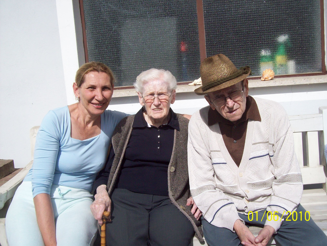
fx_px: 340
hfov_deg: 51.4
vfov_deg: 39.7
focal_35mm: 36
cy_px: 123
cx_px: 164
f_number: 4.8
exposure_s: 1/913
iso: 80
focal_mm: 6
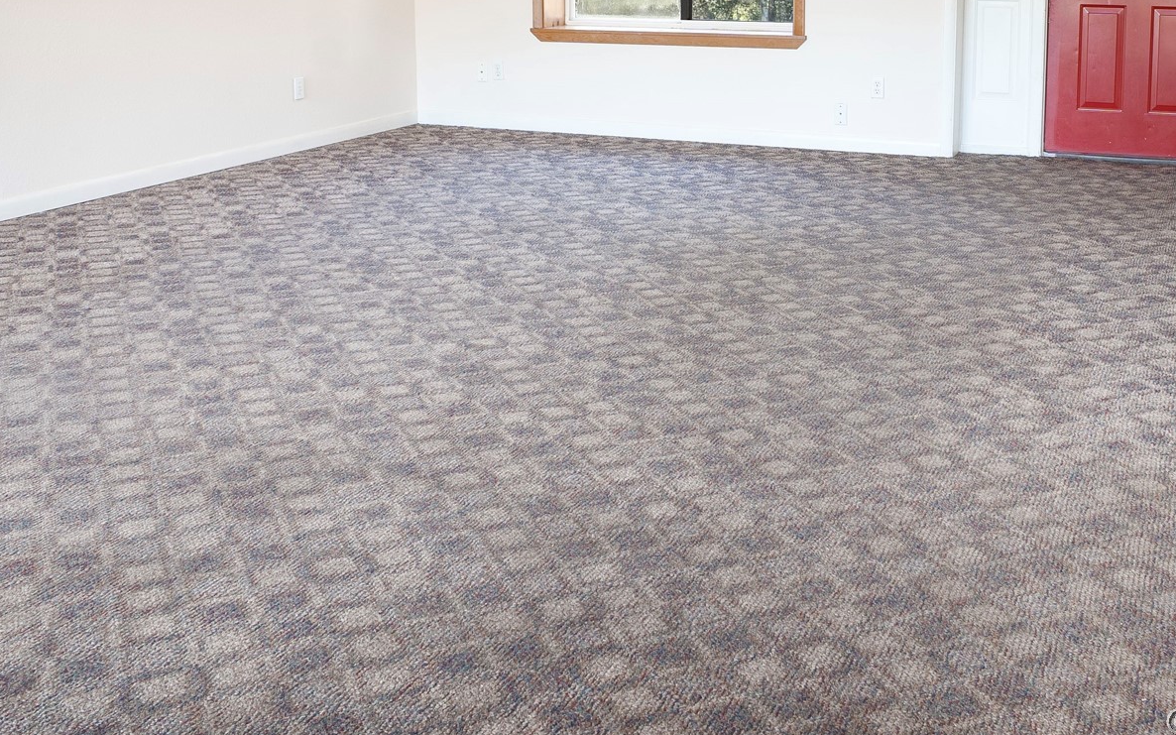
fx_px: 1346
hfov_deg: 46.8
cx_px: 734
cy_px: 88
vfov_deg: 29.4
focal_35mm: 42
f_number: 8
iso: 200
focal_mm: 16
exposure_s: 1/640
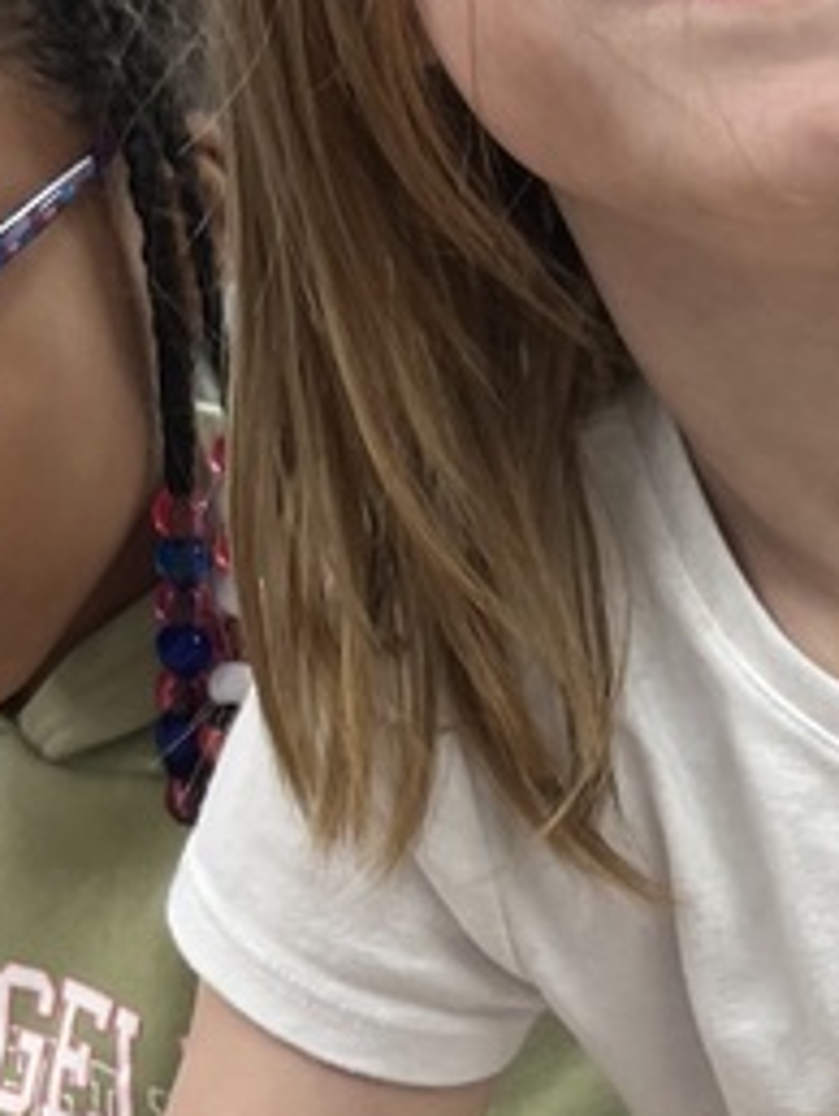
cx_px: 1319
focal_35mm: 103
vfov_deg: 18.5
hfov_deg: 13.4
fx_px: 3323
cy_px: 1146
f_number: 1.6
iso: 80
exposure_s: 1/120
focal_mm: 5.1
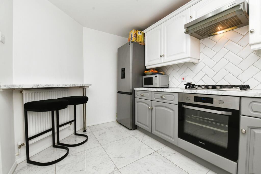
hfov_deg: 100.4
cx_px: 130
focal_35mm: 15
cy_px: 87
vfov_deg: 77.3
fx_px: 109
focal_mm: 15
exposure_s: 1/60
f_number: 8
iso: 640
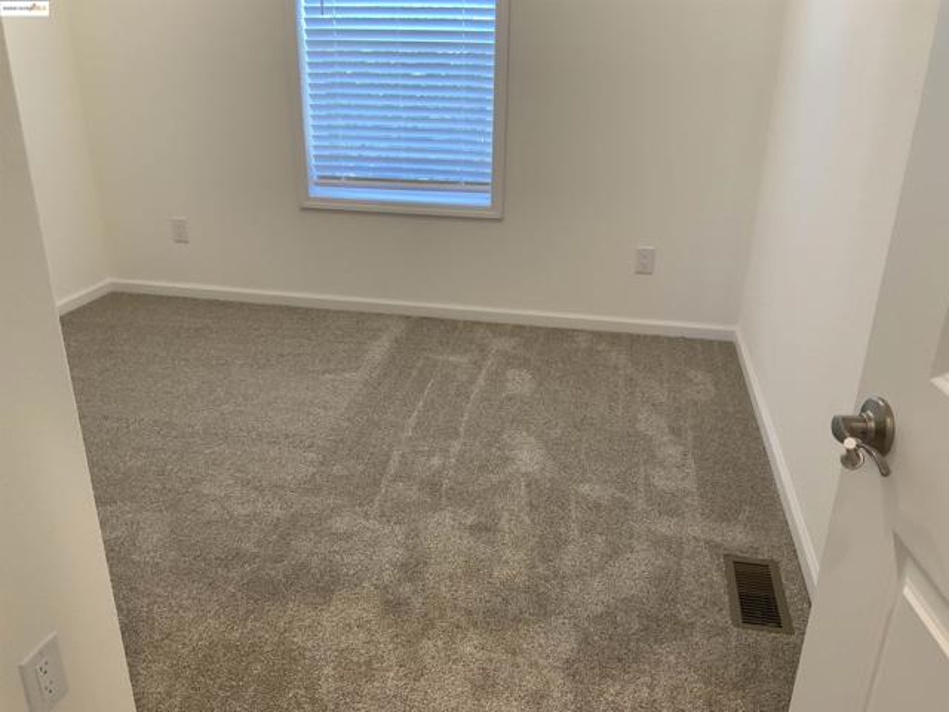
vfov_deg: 48.2
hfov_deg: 61.7
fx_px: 795
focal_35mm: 29
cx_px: 474
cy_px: 356
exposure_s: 1/60
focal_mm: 3
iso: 80
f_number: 1.8
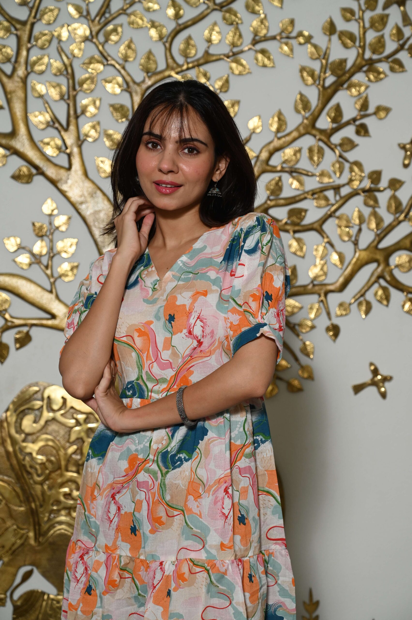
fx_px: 1203
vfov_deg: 28.9
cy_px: 310
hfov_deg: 19.4
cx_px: 206
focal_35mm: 70
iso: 400
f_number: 5.6
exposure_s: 1/160
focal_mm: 70
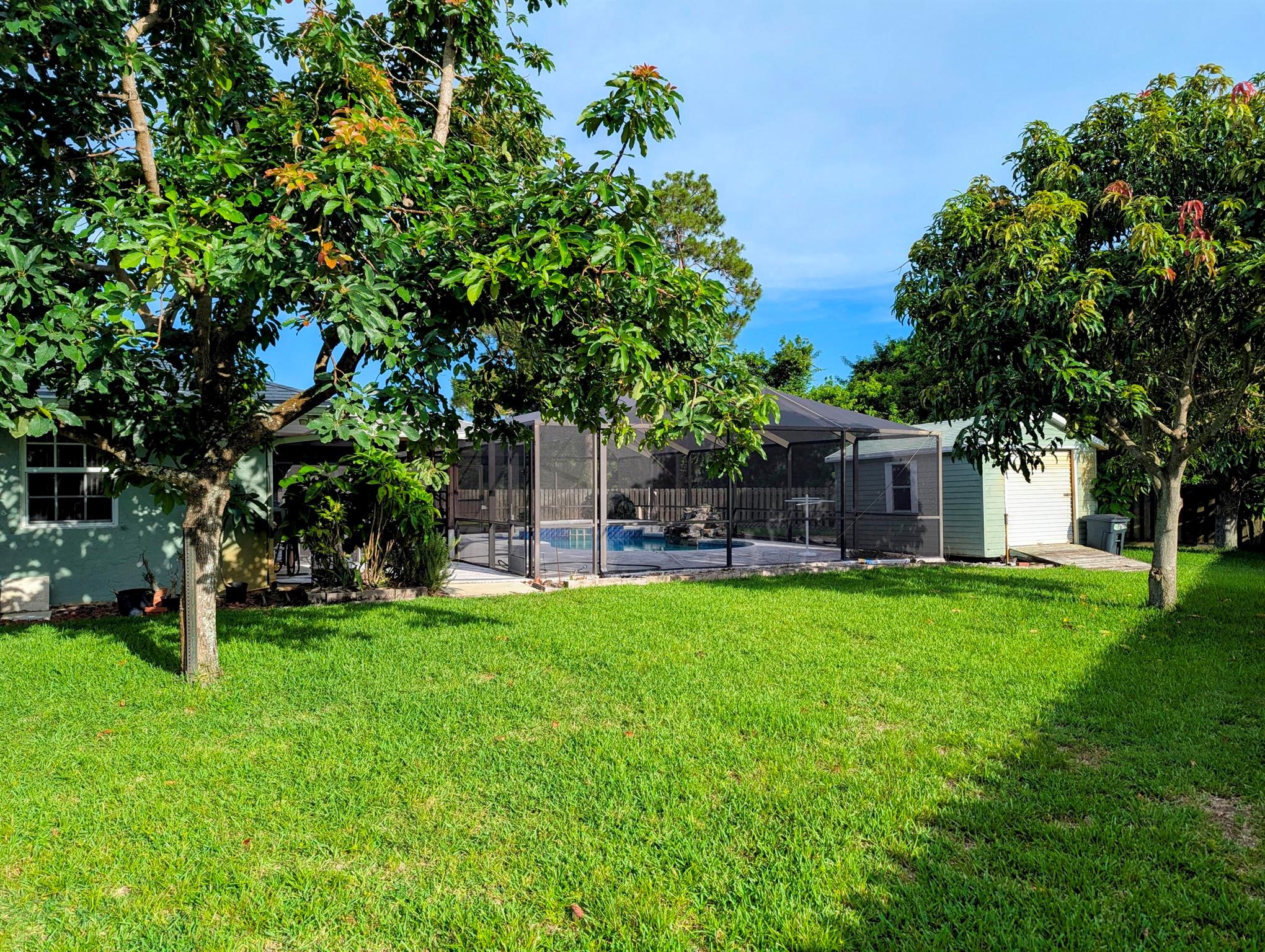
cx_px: 632
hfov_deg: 71.5
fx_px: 878
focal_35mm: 24
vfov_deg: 56.9
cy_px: 476
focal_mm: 6.81
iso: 45
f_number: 1.85
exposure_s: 1/1887
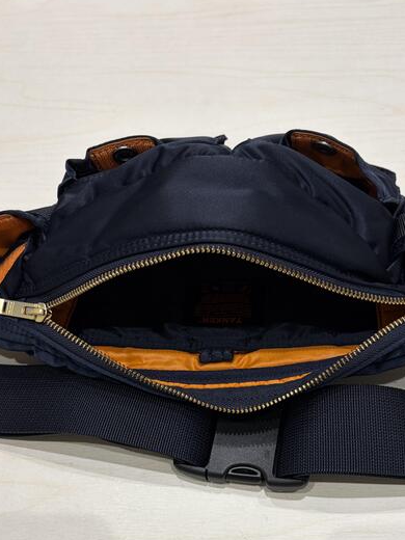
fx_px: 624
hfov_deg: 35.9
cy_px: 369
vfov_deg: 45.9
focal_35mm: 40
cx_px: 222
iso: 50
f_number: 1.6
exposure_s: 1/121
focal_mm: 5.96
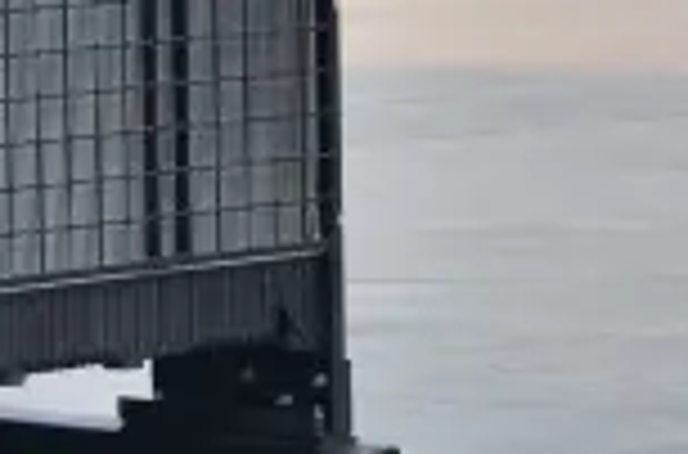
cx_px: -589
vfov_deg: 3.5
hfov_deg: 5.2
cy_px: -121
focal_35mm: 393
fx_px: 7488
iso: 100
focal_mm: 50
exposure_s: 1/125
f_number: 5.6
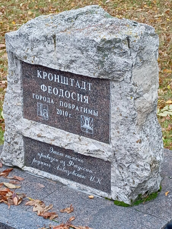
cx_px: 86
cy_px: 114
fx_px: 185
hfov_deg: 49.9
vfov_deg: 63.4
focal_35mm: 28
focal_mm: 4.22
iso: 61
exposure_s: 1/50
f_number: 1.8
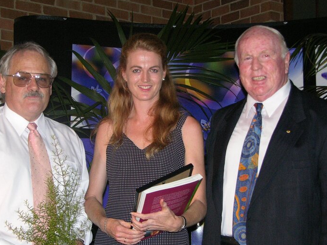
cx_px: 144
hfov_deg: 24.7
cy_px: 129
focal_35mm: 79
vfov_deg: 18.7
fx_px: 746
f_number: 3.1
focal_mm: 13.7
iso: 200
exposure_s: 1/60.1
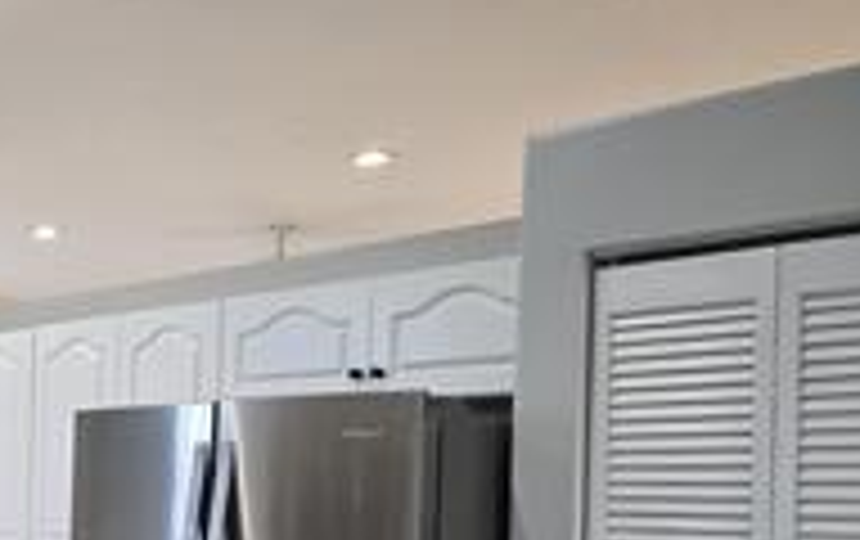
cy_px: 504
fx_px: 1197
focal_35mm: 51
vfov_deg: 24.6
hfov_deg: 35.4
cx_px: -18
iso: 100
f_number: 1.7
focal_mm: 6.3
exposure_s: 1/120
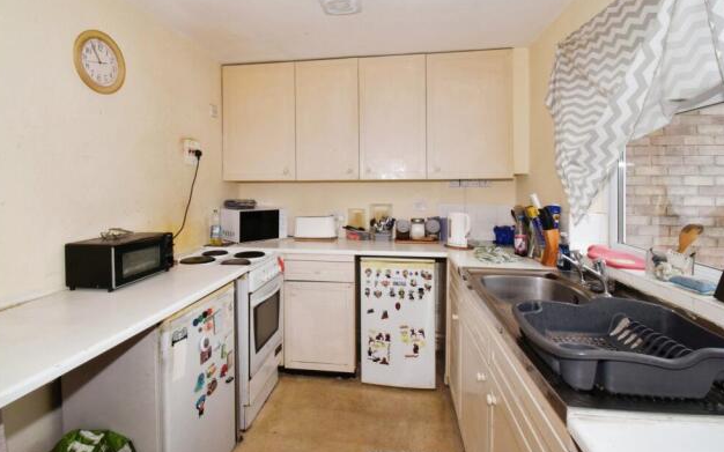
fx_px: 316
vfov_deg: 71.1
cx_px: 348
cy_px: 210
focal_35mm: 16
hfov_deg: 97.8
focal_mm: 10
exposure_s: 1/60
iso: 1000
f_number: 16
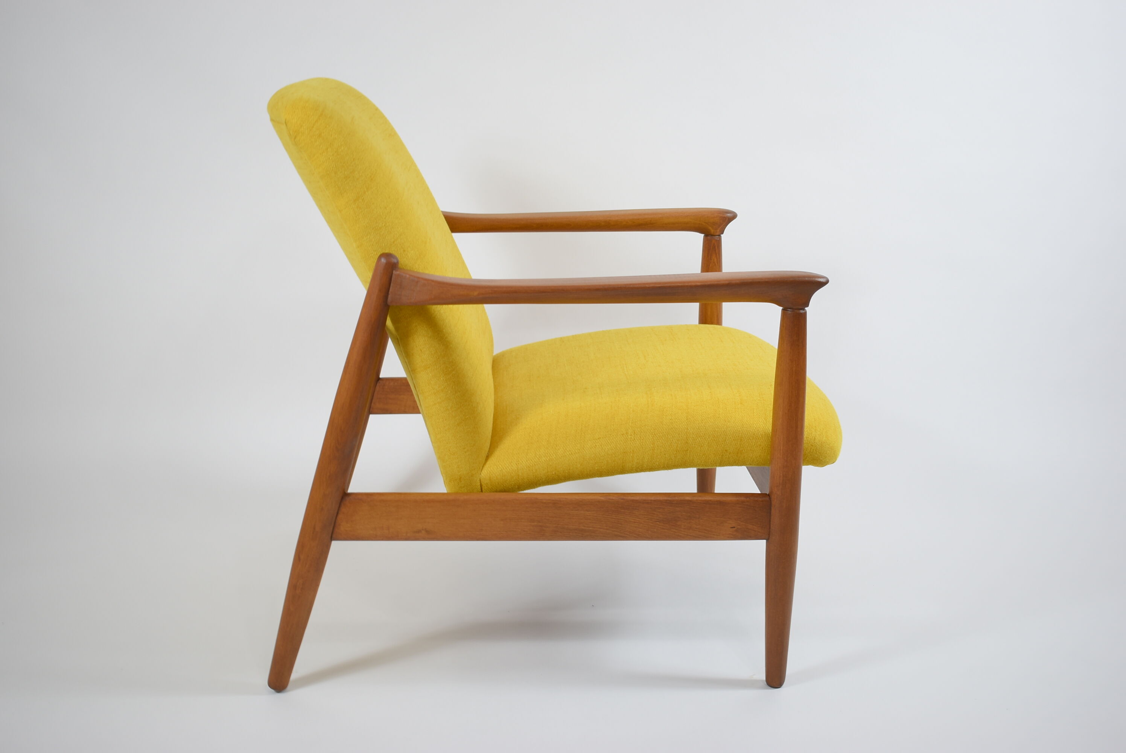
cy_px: 376
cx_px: 563
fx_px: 1315
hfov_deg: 46.4
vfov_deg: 31.9
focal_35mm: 42
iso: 100
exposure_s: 1/20
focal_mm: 28
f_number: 4.2
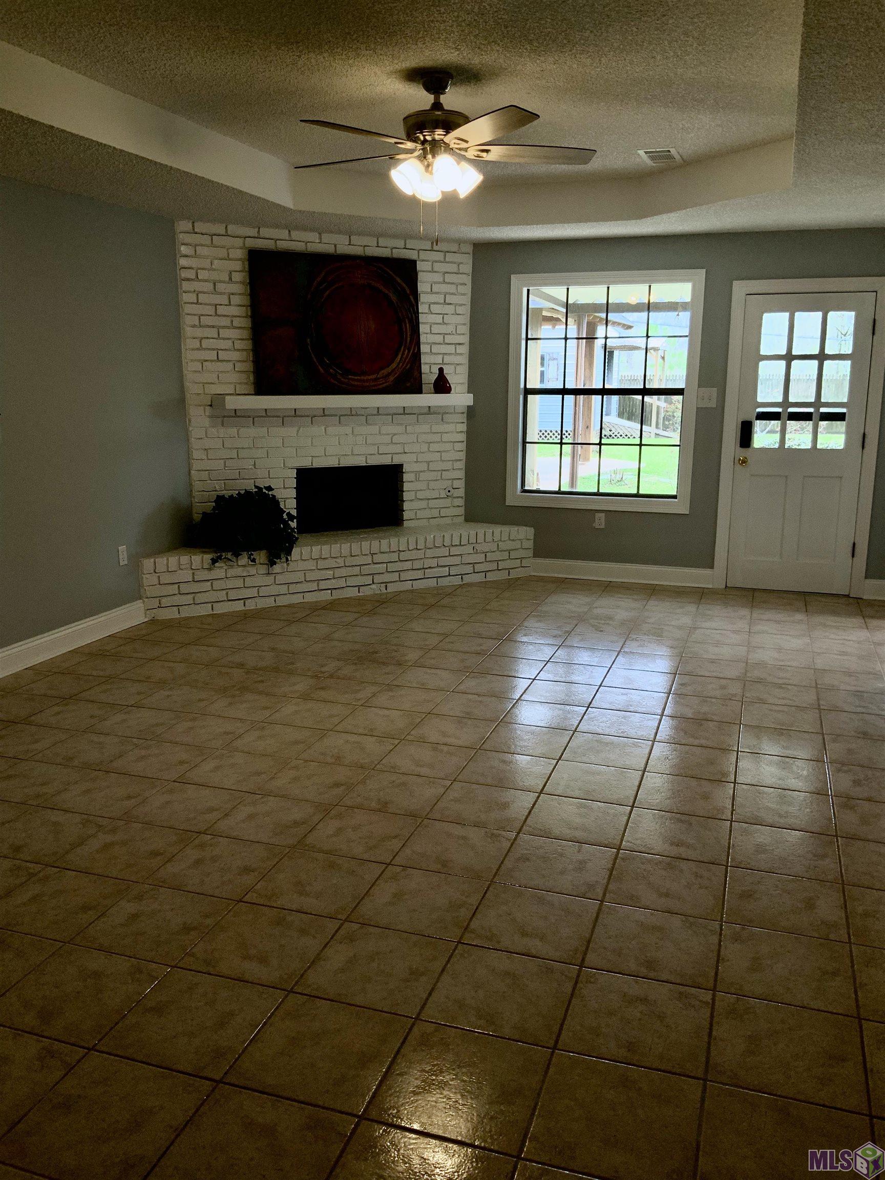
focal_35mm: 29
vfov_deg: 61.7
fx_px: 989
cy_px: 590
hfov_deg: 48.2
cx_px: 442
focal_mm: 3
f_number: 1.8
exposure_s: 1/120
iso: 40
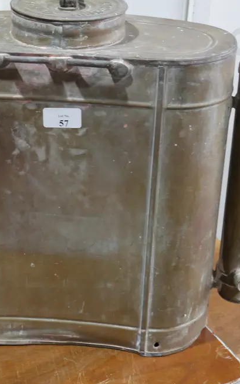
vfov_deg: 28.2
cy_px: 171
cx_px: 68
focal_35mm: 73
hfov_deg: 17.8
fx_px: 764
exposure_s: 1/60
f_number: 4.7
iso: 400
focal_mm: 22
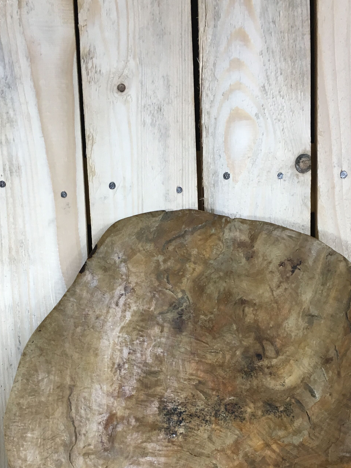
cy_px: 327
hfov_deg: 31.5
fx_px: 622
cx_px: 165
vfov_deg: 40.5
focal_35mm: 46
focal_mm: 4.15
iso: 40
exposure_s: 1/33
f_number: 2.2
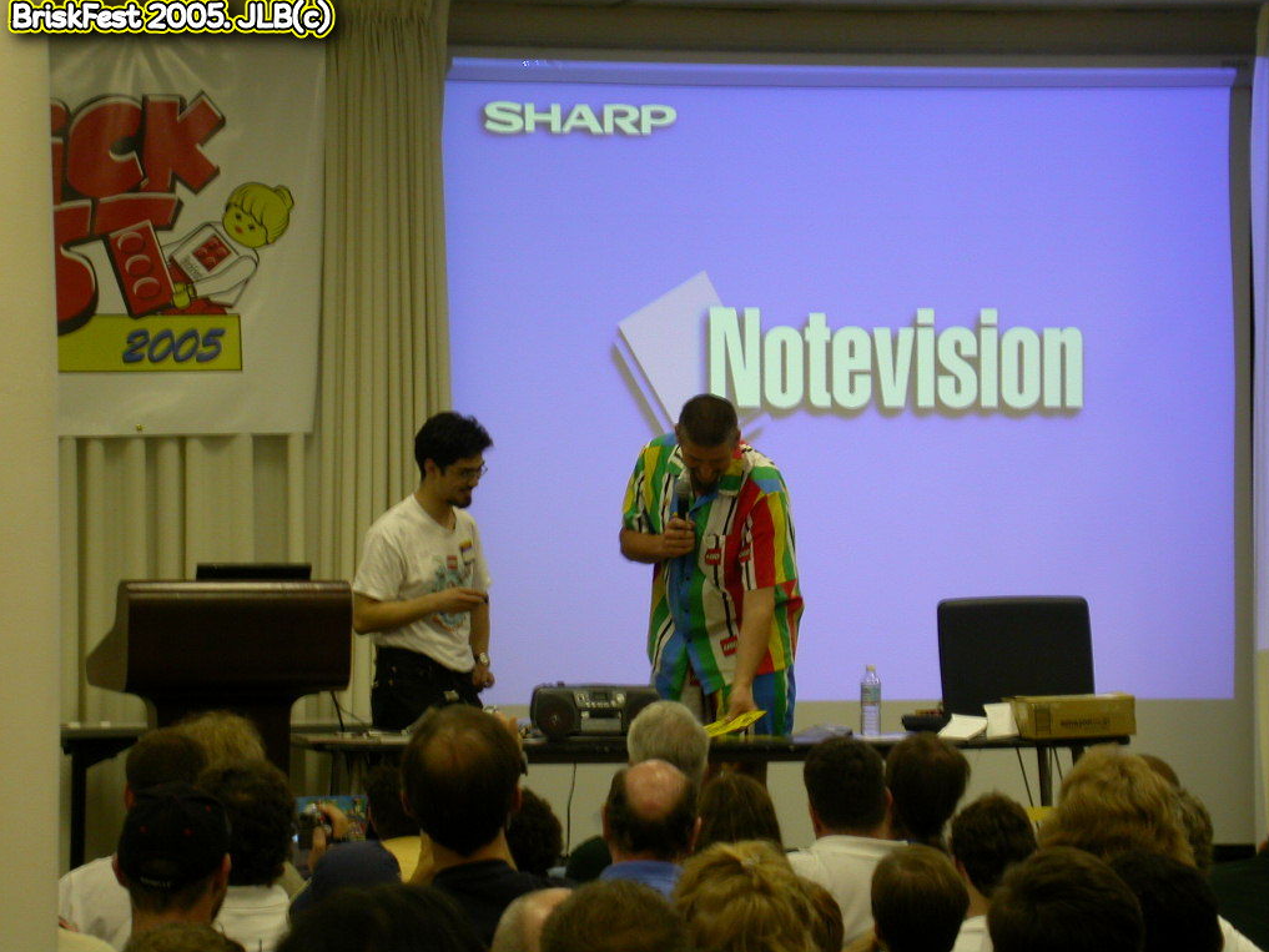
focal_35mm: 155
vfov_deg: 9.6
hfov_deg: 12.7
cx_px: 638
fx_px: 5683
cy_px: 474
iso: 100
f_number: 5.1
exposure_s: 1/11.1
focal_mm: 32
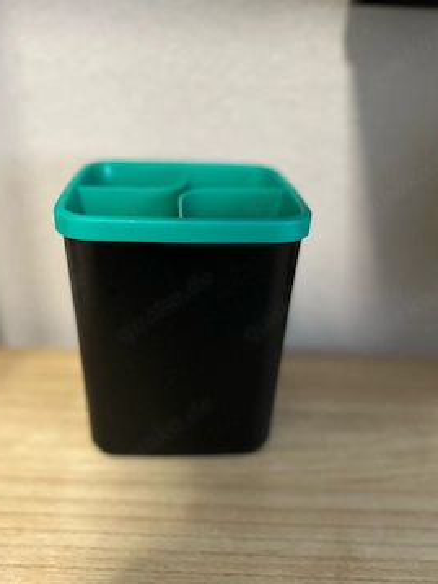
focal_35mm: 29
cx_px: 200
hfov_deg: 48.2
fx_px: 490
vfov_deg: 61.5
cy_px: 324
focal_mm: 5.7
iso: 320
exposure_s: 1/50
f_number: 1.5
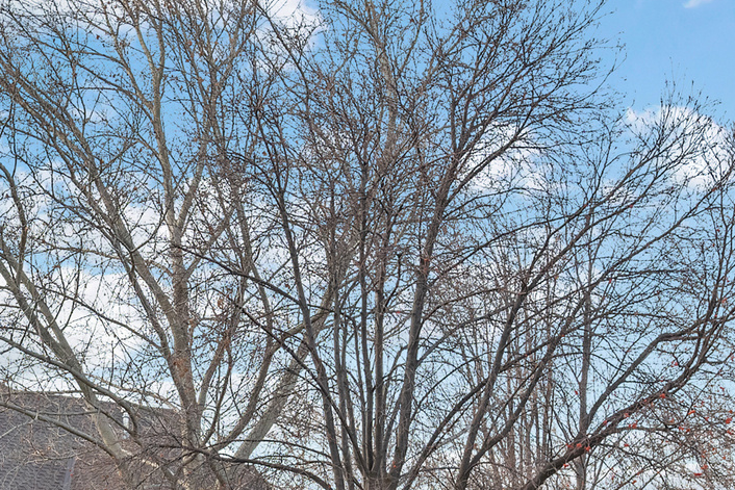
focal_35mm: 87
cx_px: -115
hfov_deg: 21.9
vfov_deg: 14.9
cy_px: 670
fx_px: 1776
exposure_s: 1/25
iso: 800
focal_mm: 30
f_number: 8
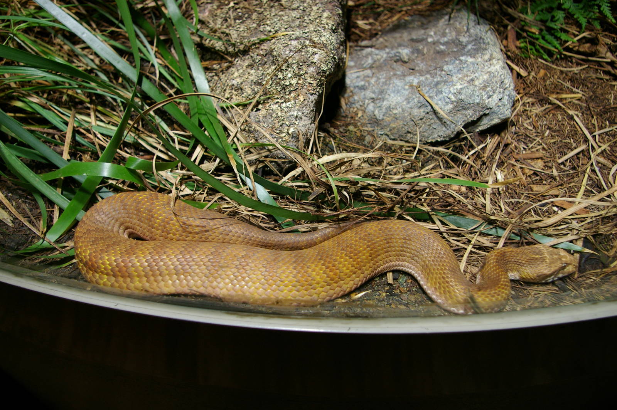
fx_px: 539
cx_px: 308
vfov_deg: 41.6
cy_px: 205
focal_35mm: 32
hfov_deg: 59.5
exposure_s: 1/60
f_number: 4
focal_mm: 21
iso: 400
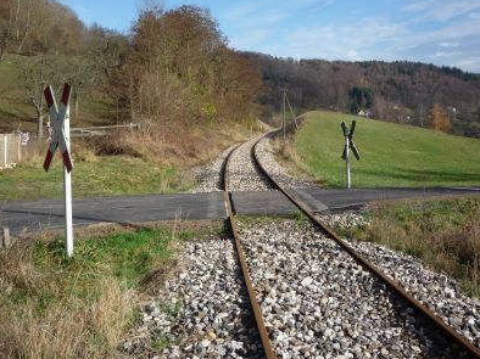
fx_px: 540
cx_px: 219
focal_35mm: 39
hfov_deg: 47.8
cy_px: 147
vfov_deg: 36.7
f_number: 4.5
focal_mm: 5.2
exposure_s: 1/400
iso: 100
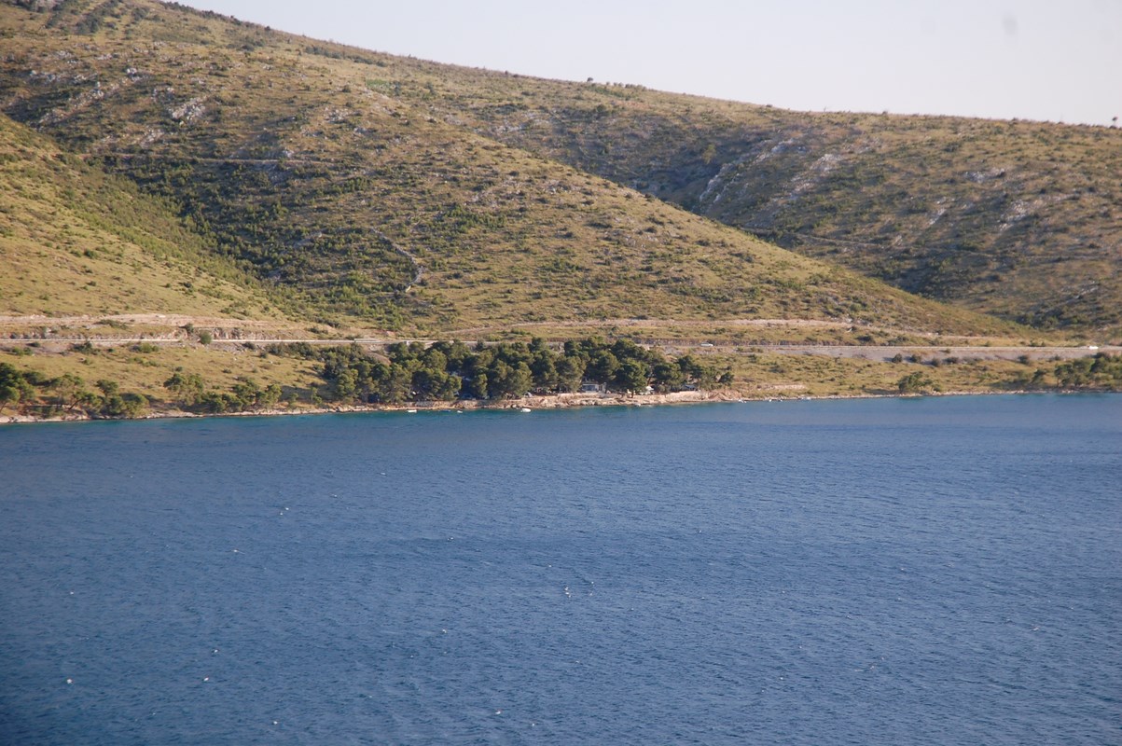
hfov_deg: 19.5
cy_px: 373
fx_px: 3270
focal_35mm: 105
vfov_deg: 13.0
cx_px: 561
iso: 320
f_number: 5.6
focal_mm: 70
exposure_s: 1/500
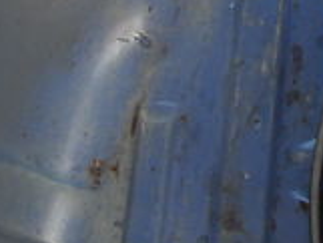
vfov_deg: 10.3
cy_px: -118
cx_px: 502
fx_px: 1298
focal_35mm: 139
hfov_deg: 13.3
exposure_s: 1/60
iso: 84
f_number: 2.8
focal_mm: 5.7
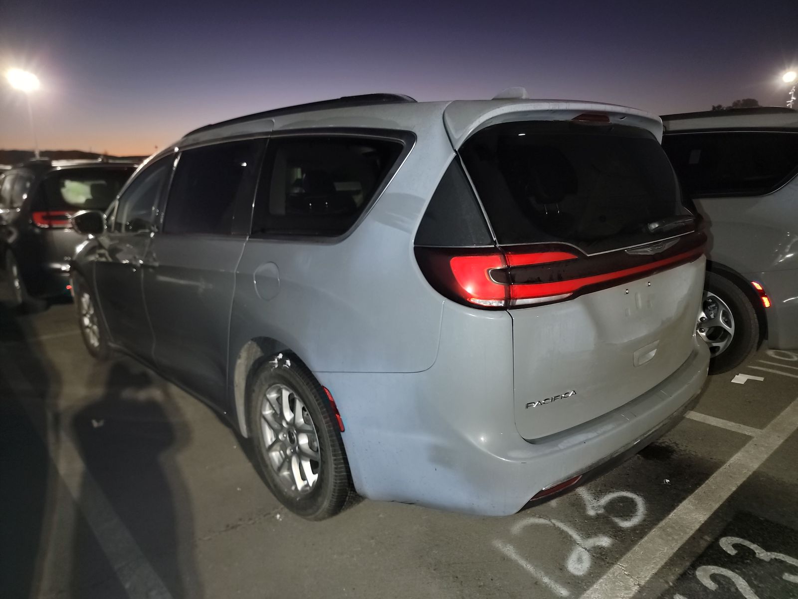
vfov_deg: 56.8
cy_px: 300
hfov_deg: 71.6
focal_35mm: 24
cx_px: 399
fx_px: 553
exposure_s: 1/14
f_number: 1.8
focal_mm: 6.7
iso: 1426
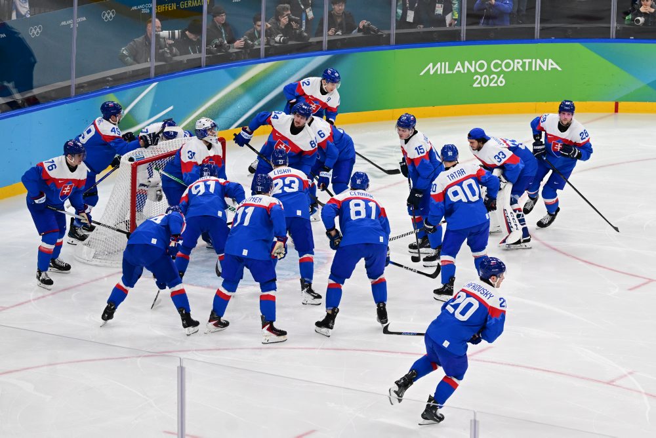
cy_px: 219
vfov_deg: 10.2
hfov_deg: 15.2
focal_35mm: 135
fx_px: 2461
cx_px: 328
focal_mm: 135
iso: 2000
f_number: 5.6
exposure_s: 1/1000
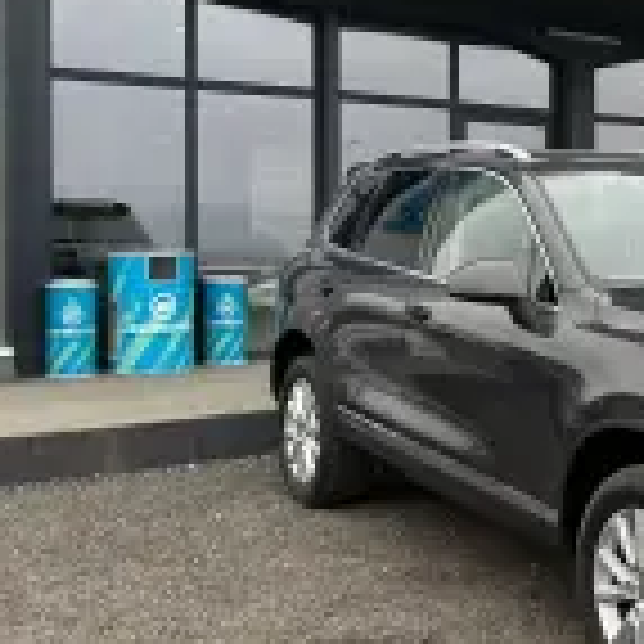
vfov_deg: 29.5
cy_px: 252
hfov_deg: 27.3
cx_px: 694
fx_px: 1221
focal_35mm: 58
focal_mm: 5.7
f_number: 1.5
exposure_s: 1/240
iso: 40
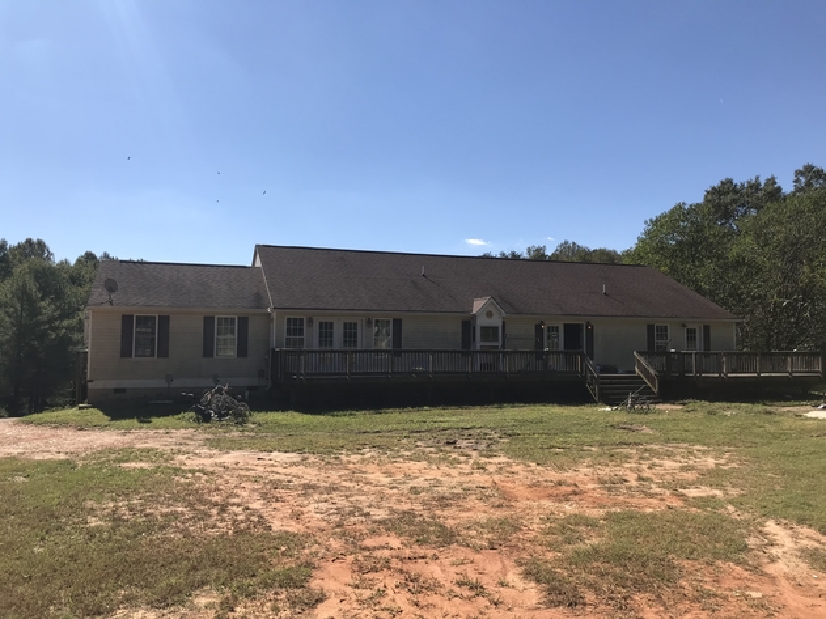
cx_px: 413
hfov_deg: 63.5
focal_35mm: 28
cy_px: 310
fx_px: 668
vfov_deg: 49.7
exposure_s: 1/2519
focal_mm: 3.99
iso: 20
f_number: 1.8
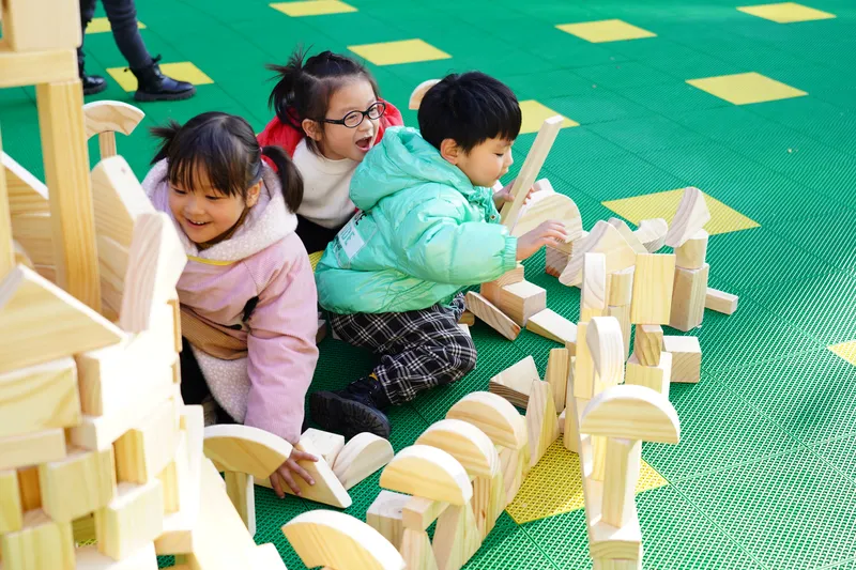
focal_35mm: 53
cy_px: 285
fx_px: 1260
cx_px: 428
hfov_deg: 37.5
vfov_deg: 25.5
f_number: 4
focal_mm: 53
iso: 100
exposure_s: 1/100
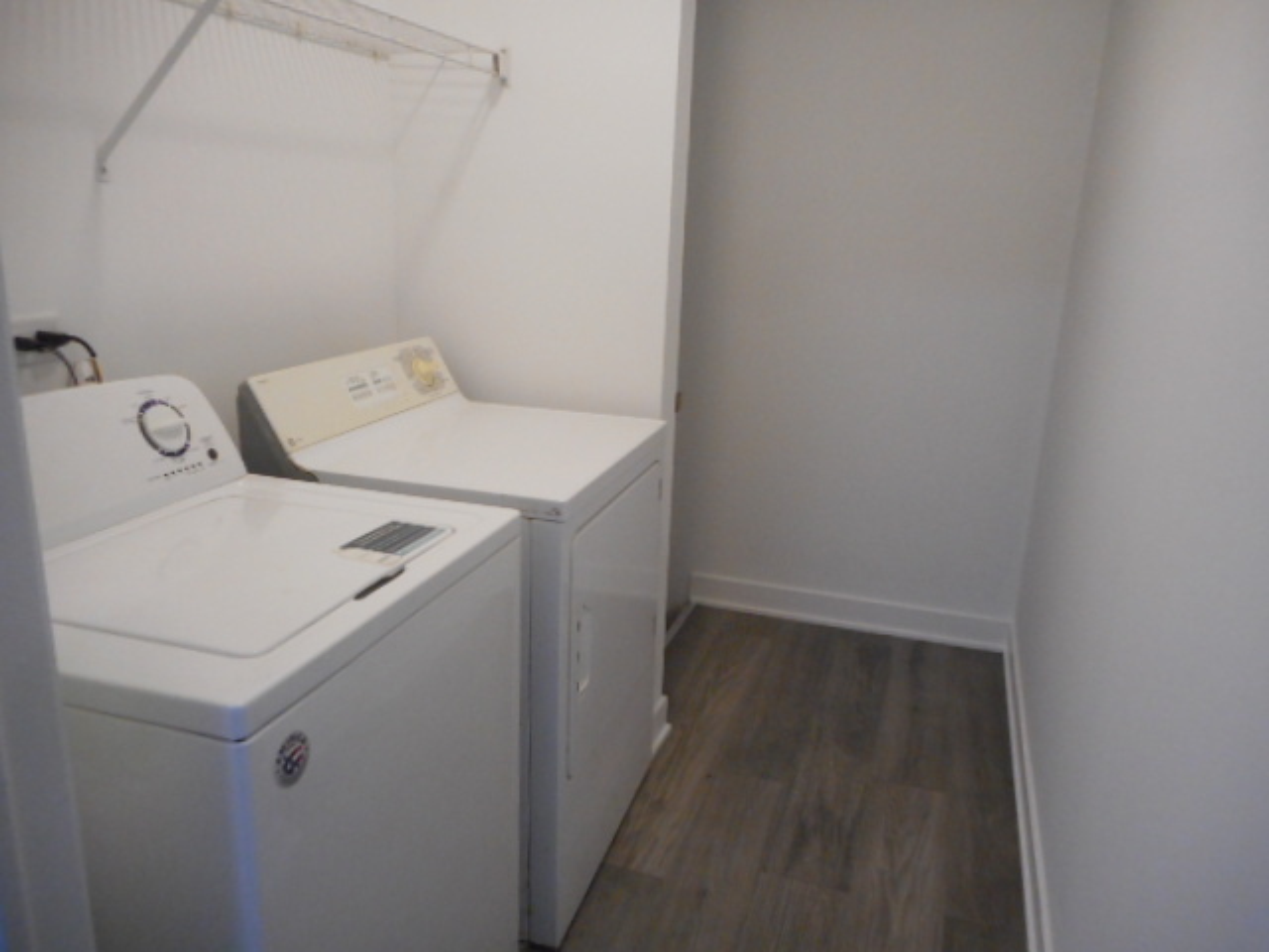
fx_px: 916
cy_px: 476
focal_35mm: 25
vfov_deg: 54.9
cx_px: 634
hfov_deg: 69.4
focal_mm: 4.5
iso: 400
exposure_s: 1/25
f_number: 3.7
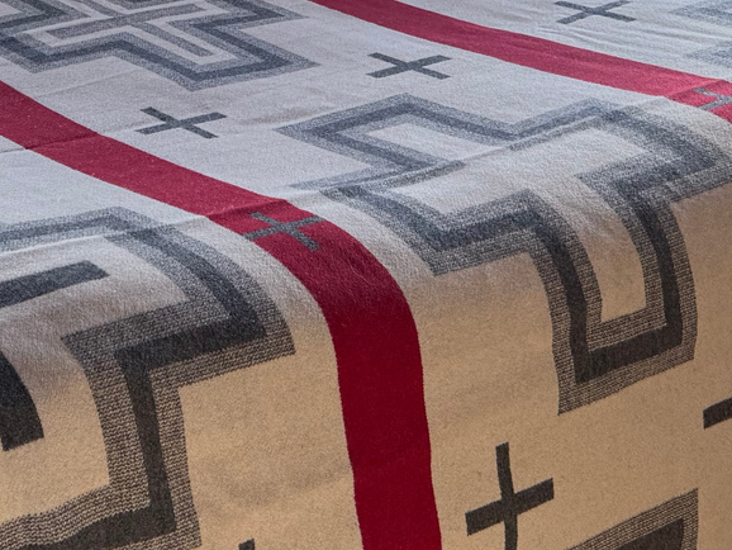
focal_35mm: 85
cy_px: -106
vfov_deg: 16.7
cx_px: -29
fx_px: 1798
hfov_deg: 22.0
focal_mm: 6.76
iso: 80
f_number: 1.78
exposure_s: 1/436
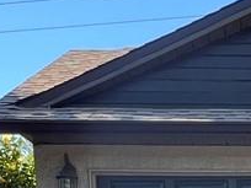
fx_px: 740
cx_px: 340
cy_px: 405
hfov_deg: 17.8
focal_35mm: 102
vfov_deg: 12.4
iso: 32
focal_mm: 1.57
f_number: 1.8
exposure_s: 1/239
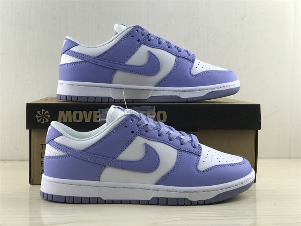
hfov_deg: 33.8
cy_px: 113
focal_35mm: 57
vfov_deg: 25.7
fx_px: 496
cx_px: 150
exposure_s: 1/50
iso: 50
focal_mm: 6.6
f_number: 2.8
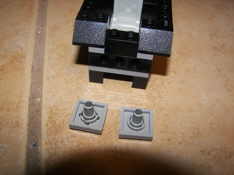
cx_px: 117
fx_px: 243
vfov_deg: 39.7
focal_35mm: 36
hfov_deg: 51.4
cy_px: 88
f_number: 2.8
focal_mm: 6
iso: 100
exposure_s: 1/30
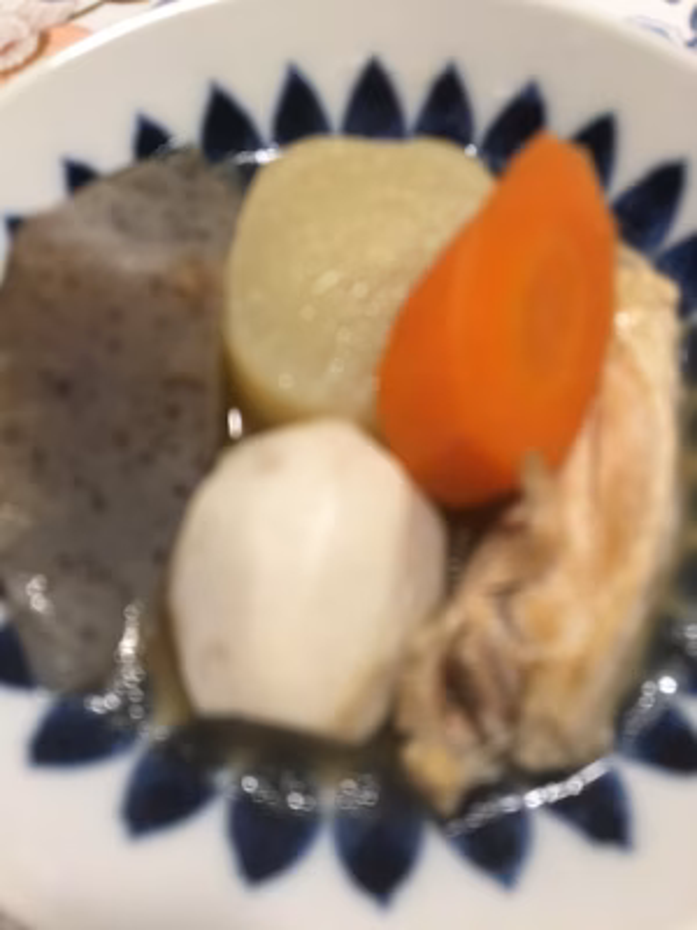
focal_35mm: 29
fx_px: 779
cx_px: 348
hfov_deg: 48.2
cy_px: 465
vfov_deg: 61.7
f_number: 2.2
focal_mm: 4.15
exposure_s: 1/30
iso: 100
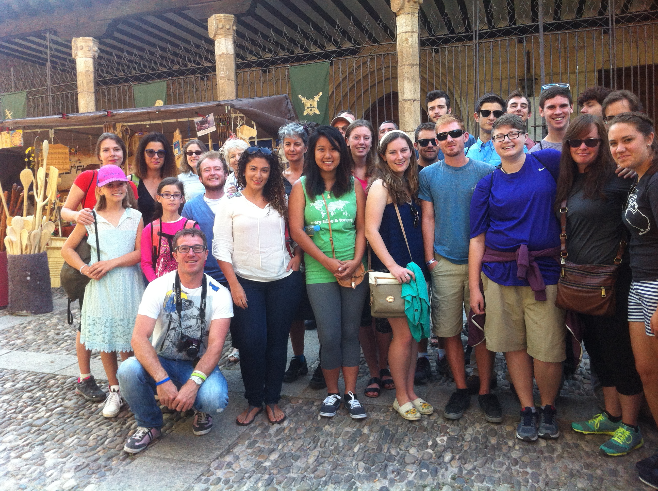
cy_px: 246
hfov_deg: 52.7
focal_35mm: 35
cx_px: 329
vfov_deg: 40.6
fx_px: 664
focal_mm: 3.85
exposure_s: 1/120
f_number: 2.8
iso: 125
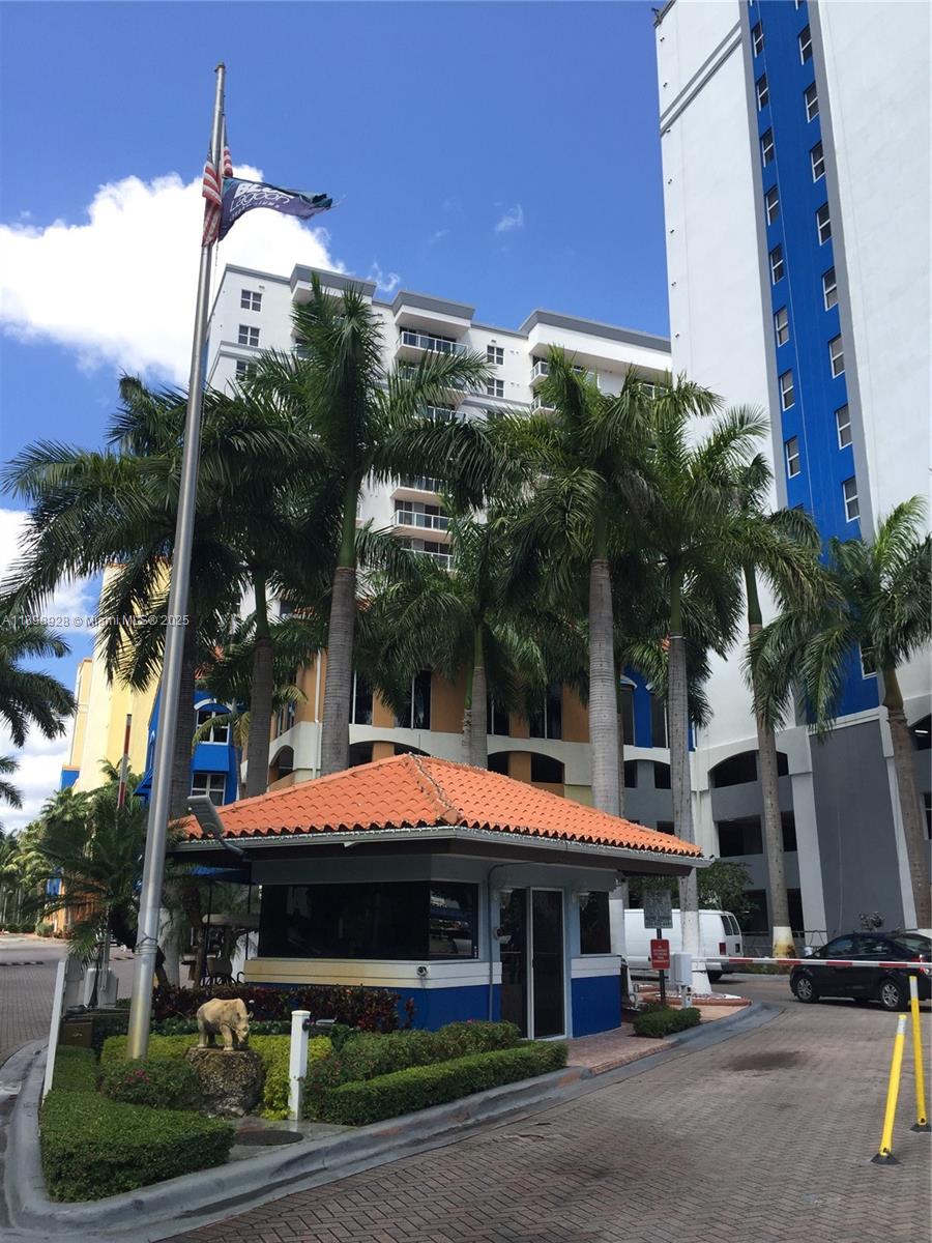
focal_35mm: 29
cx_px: 466
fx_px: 1041
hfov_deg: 48.2
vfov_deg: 61.7
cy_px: 622
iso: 32
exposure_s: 1/1276
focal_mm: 4.15
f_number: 2.2
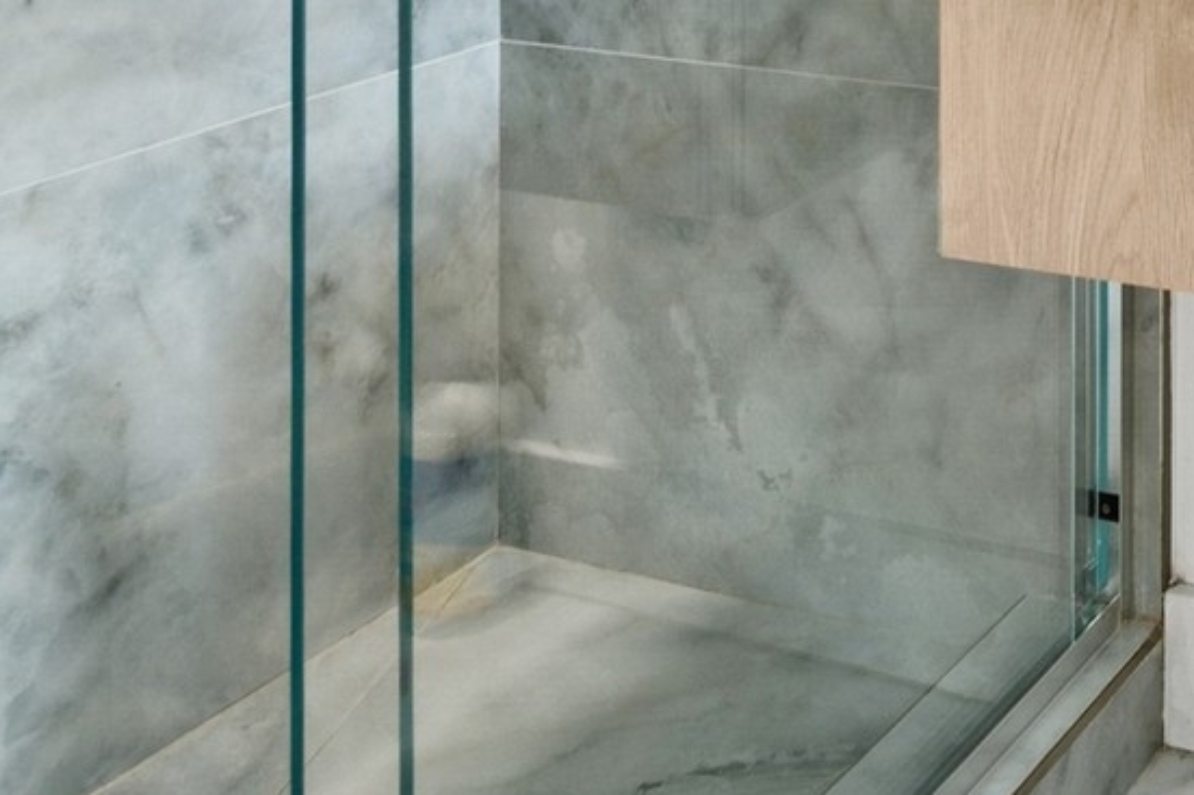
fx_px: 1625
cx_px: 1424
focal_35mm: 49
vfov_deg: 23.1
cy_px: -347
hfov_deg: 33.2
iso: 100
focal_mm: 10
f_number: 11
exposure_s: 1/1.25
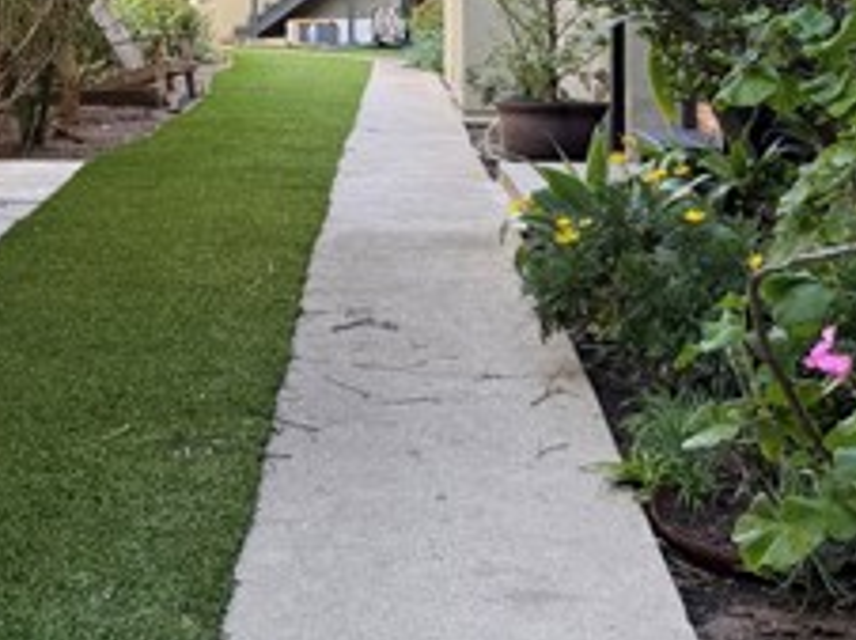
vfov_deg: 20.5
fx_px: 1680
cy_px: -80
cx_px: -27
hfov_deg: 26.8
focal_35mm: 68
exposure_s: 1/232
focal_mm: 6.76
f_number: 1.78
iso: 100
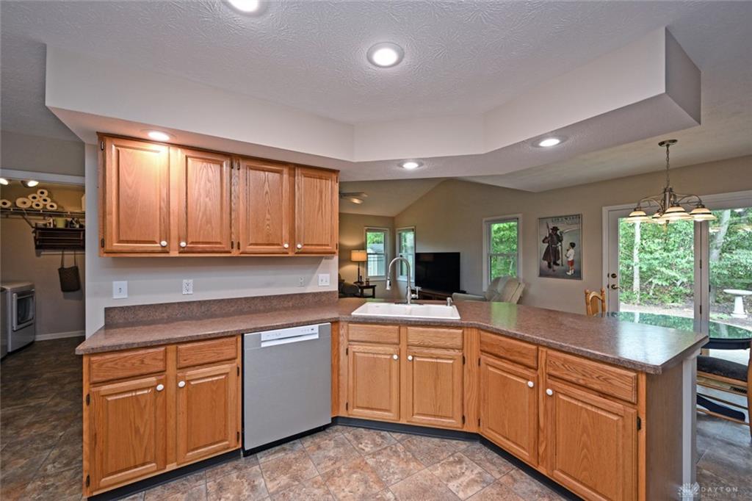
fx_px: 292
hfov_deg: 104.3
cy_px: 250
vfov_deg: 81.2
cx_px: 376
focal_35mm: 14
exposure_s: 1/60
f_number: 4
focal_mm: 14
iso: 220
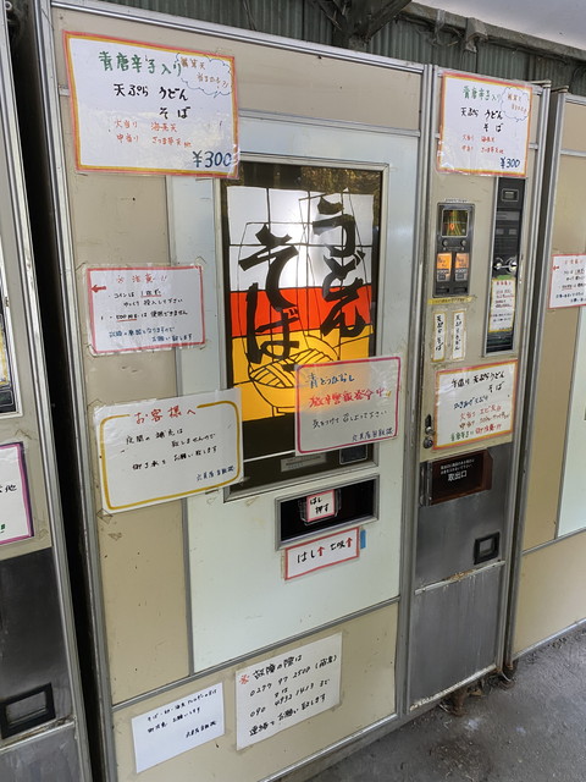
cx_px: 293
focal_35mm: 26
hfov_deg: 53.1
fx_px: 587
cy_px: 391
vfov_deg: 67.3
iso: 100
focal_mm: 4.25
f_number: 1.8
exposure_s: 1/50
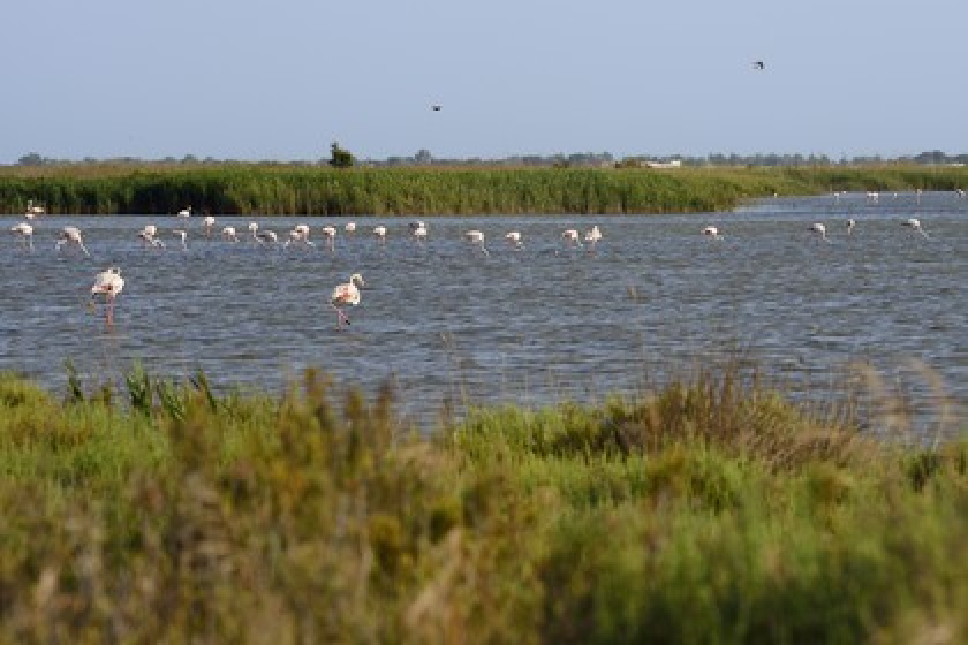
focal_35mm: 200
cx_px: 484
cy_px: 322
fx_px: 5377
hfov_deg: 10.3
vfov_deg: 6.9
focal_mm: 200
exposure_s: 1/400
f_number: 11
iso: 200
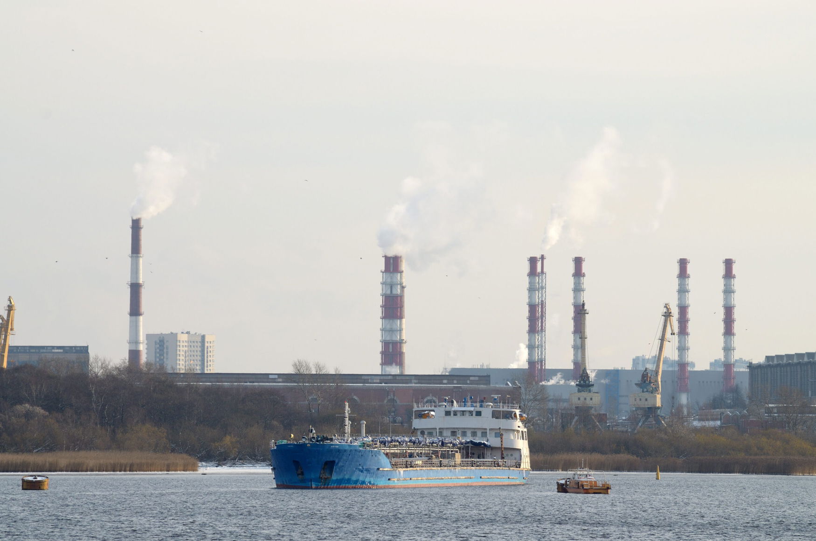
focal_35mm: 270
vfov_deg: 5.1
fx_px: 6107
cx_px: 408
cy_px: 270
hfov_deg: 7.6
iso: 100
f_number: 8
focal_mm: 180
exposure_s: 1/180
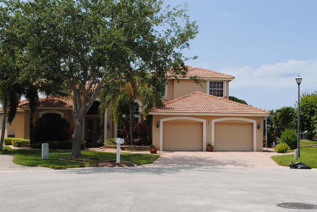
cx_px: 158
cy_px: 106
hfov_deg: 41.1
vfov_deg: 28.1
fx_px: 423
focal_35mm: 48
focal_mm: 32
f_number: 9
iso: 100
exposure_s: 1/200
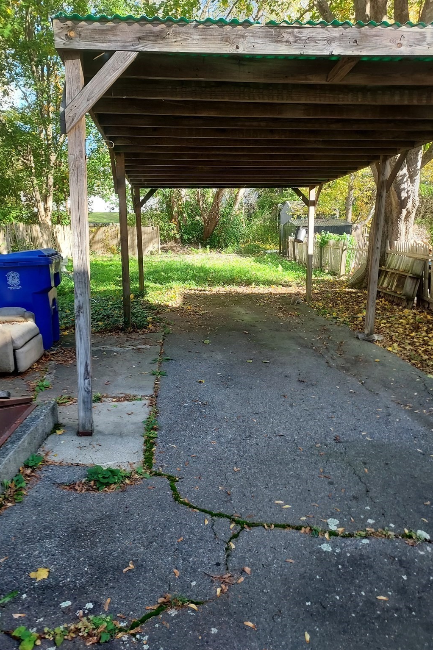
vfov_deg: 71.5
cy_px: 325
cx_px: 206
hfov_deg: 51.2
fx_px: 451
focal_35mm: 25
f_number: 1.8
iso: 80
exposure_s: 1/120
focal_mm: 4.6
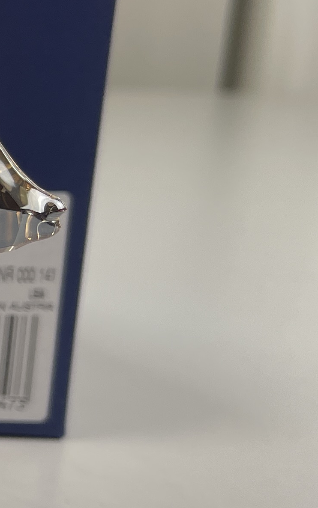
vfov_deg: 23.0
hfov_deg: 11.7
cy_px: 253
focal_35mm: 90
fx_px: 1248
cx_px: -458
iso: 32
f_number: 1.6
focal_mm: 5.1
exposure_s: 1/409
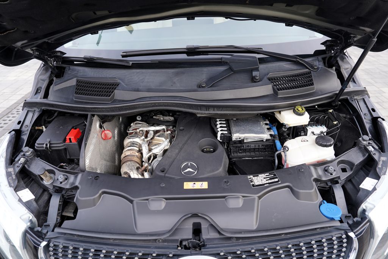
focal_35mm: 26
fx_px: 280
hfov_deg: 69.4
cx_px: 194
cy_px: 130
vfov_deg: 49.6
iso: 100
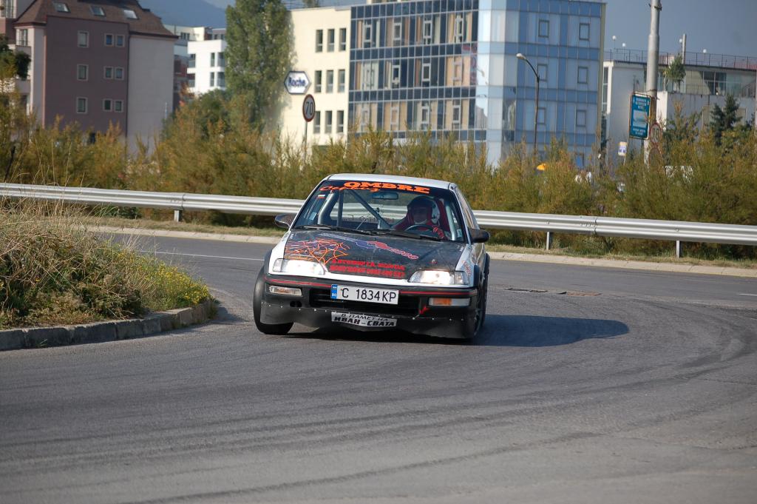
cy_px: 252
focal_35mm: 129
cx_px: 378
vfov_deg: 10.6
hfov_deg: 15.9
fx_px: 2710
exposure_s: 1/1250
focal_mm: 86
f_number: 5
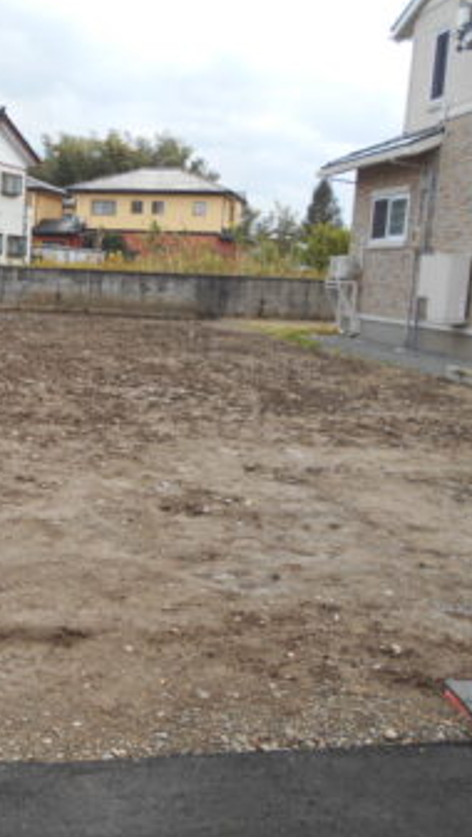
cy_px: 409
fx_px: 933
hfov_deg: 26.9
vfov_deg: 48.3
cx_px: 7
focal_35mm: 42
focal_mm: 4.6
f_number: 3.2
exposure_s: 1/250
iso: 80
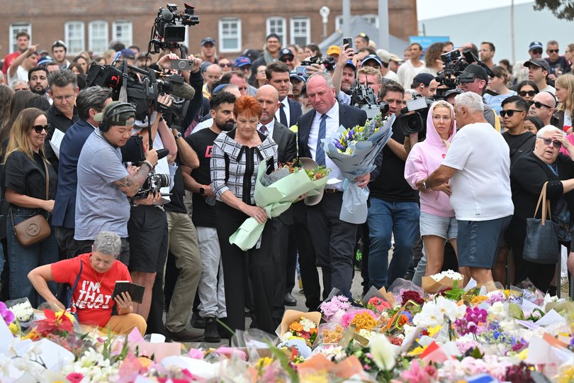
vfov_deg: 9.1
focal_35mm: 150
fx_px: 2391
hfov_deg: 13.7
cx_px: 287
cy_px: 192
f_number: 5
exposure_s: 1/1000
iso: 500
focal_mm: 150
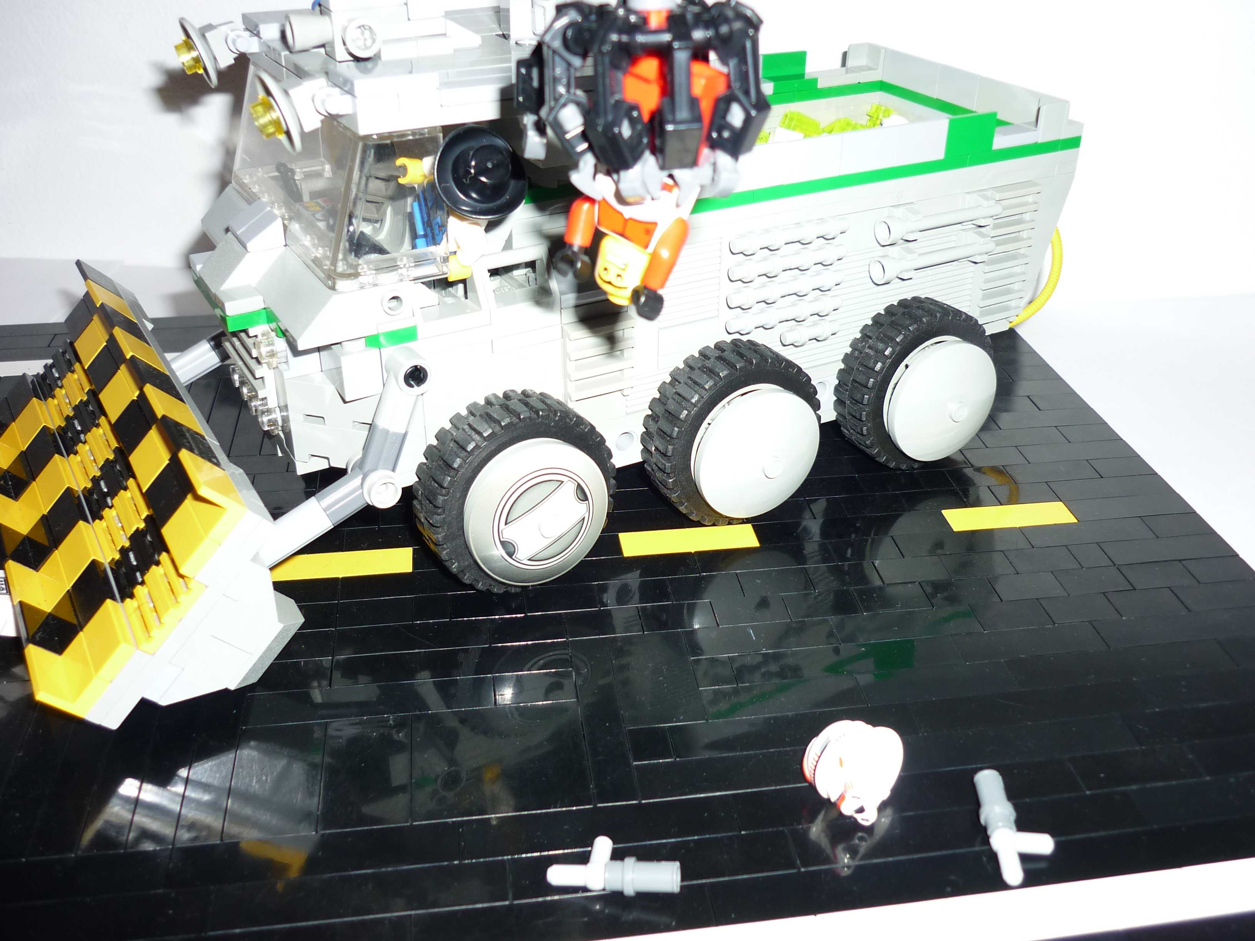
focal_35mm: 33
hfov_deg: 55.4
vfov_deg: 42.9
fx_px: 1196
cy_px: 470
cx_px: 628
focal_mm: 5.5
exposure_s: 1/30
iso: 100
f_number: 2.8
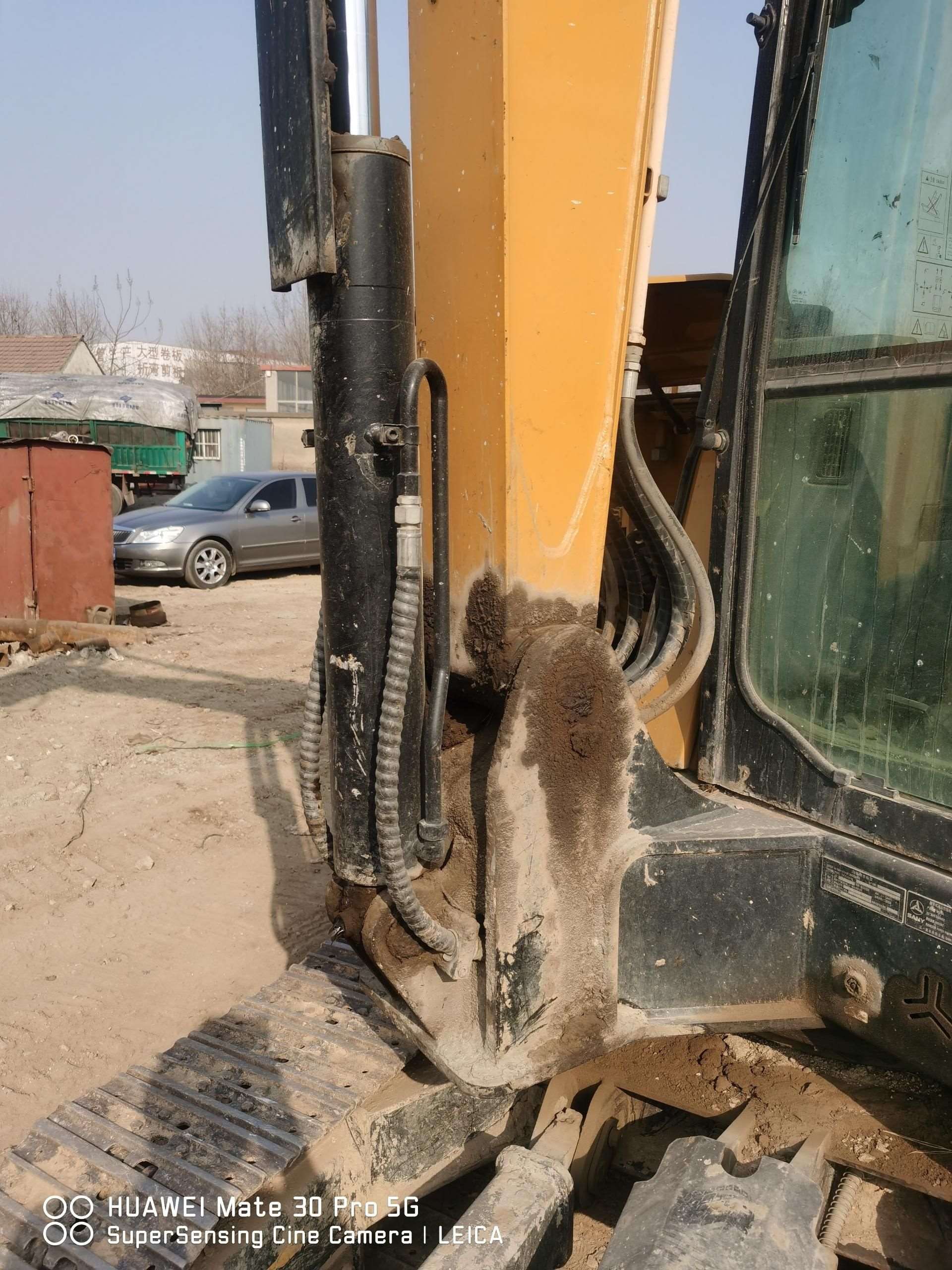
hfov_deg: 51.4
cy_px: 635
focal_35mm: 27
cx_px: 476
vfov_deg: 65.3
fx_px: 990
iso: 50
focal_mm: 5.56
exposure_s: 1/5000
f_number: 1.6
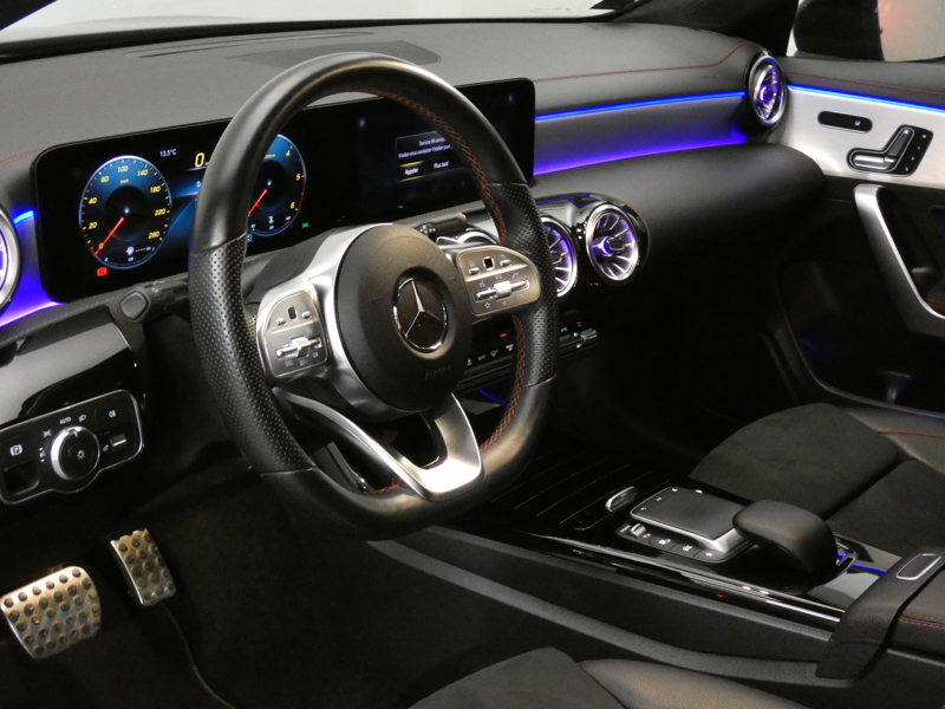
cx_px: 472
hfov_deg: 38.2
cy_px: 354
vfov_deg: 29.1
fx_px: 1365
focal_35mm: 50
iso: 1600
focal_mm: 9
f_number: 3.9
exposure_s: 1/20
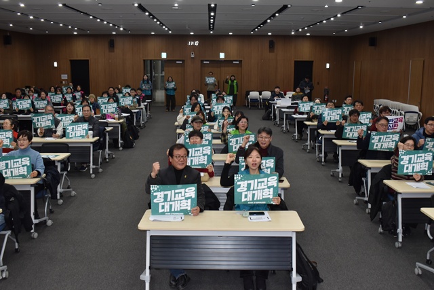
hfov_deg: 51.3
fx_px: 452
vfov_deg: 35.5
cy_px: 145
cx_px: 217
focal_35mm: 38
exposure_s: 1/60
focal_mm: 25
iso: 500
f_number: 5.6
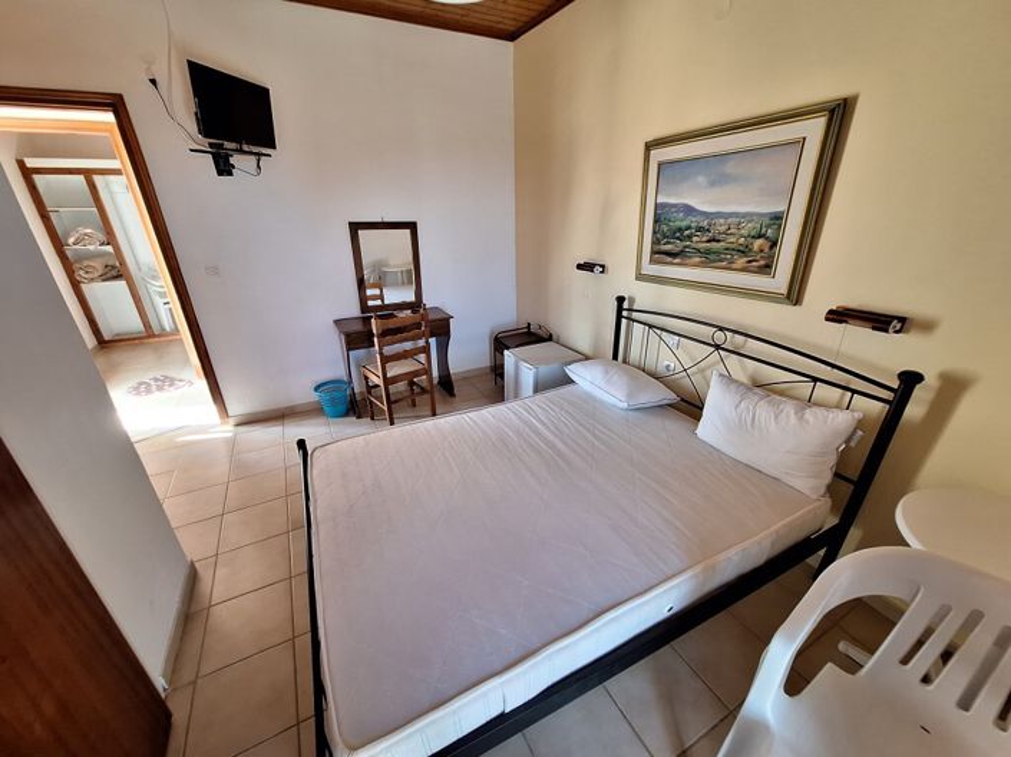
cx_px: 506
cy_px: 378
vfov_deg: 89.9
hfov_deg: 106.2
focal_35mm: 13
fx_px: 379
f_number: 2.2
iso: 160
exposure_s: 1/50
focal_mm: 1.74
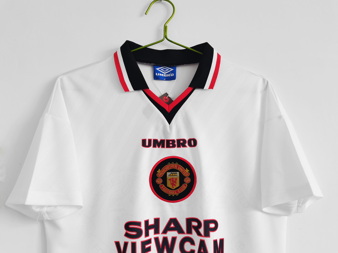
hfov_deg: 67.3
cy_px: 126
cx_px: 169
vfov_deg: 53.1
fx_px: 254
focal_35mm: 26
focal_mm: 5.58
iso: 125
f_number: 1.8
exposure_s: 1/100
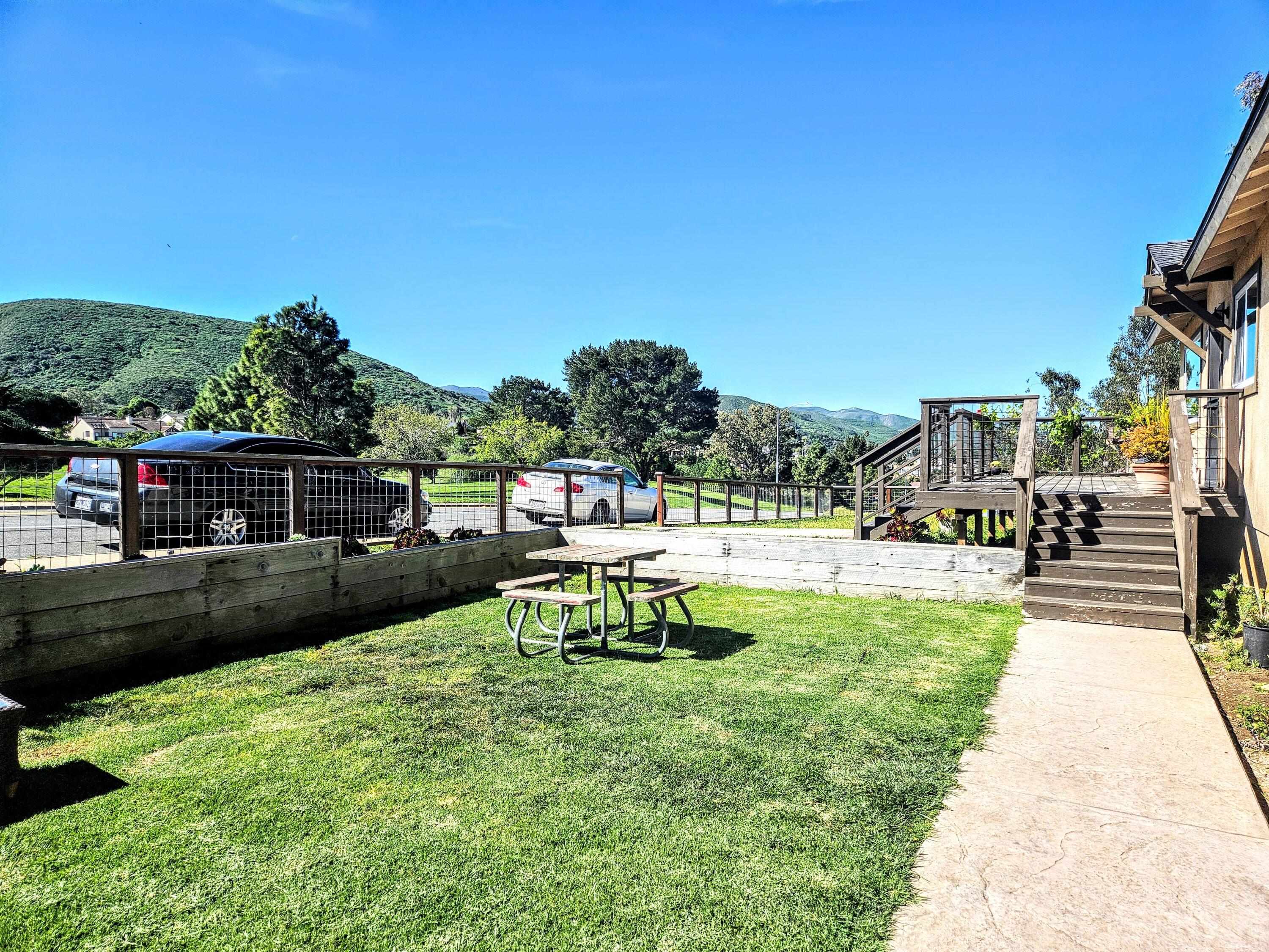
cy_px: 476
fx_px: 843
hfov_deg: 73.9
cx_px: 634
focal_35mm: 23
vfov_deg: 58.9
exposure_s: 1/2417
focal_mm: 5.4
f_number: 1.8
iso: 25
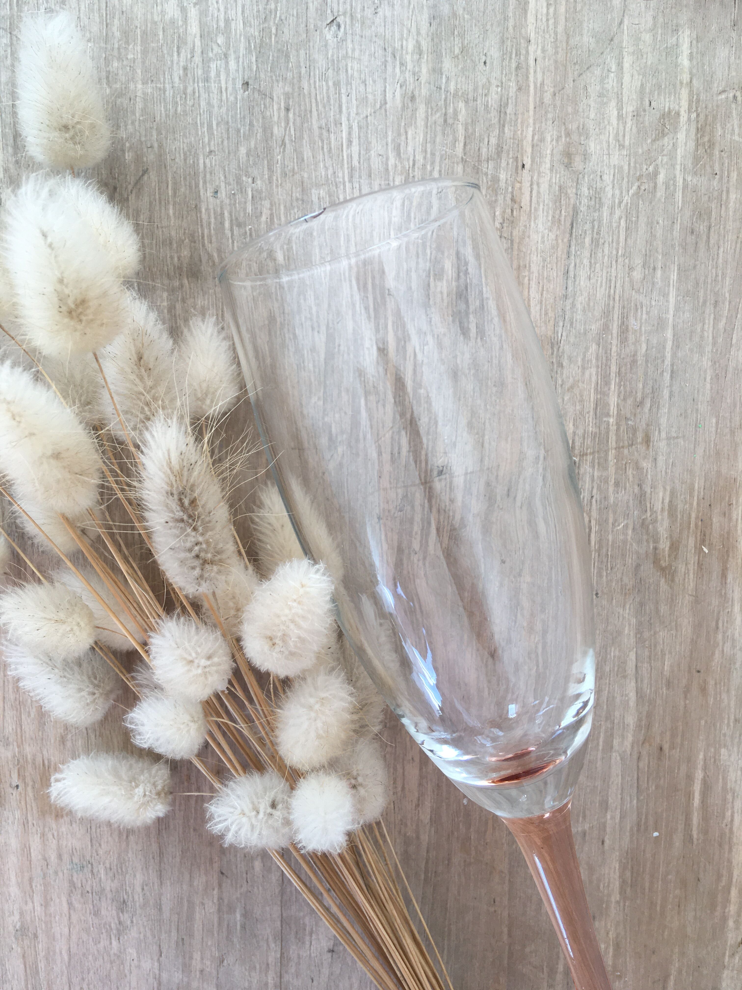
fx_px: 829
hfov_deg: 48.2
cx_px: 371
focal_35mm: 29
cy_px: 495
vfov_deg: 61.7
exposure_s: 1/50
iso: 32
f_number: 2.2
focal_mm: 4.15
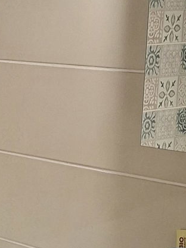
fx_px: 845
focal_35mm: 118
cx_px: -84
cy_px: 156
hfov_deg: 12.0
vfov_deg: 16.7
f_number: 1.8
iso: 250
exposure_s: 1/50
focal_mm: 5.54
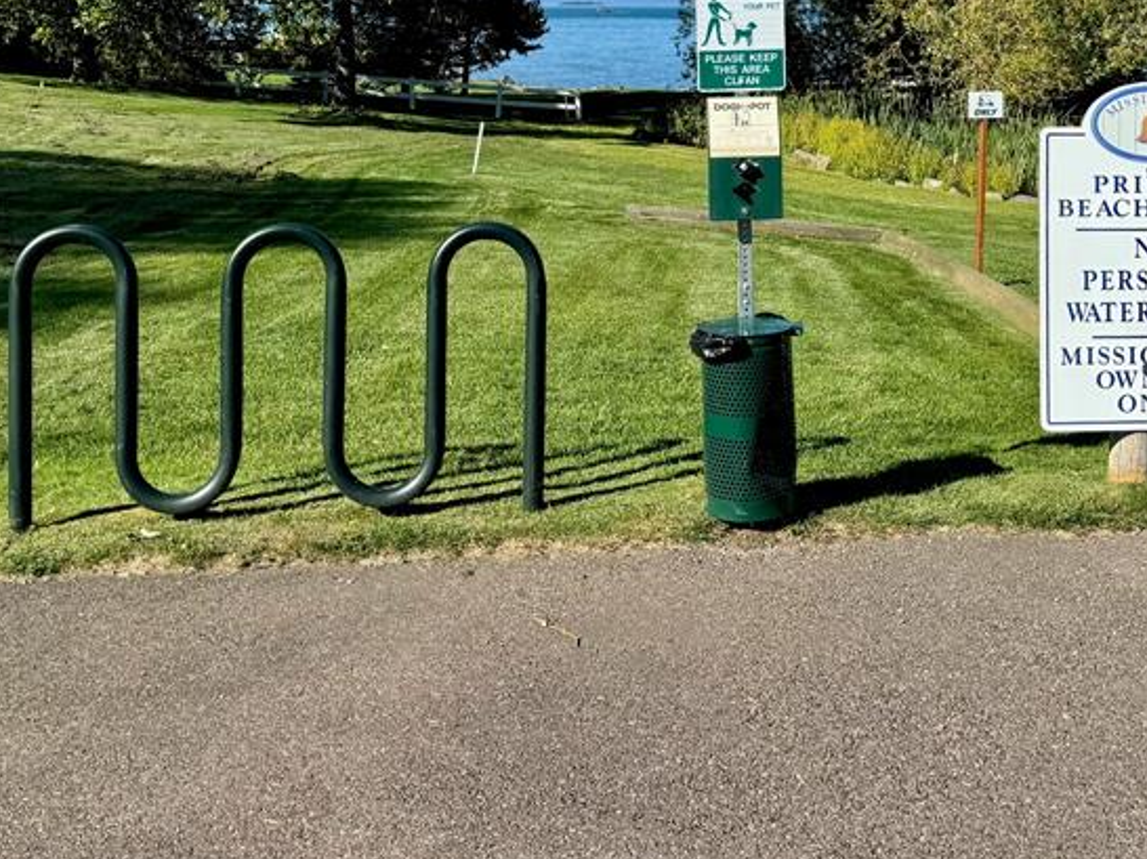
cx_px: 731
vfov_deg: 30.7
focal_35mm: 45
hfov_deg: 41.7
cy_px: 79
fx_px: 1490
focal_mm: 6.76
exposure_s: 1/3802
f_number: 1.78
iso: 80
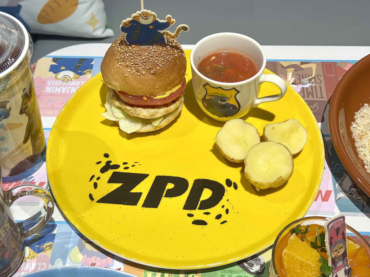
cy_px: 138
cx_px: 185
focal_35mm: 48
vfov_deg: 30.3
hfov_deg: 39.7
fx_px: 513
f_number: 1.78
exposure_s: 1/166
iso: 50
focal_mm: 6.76
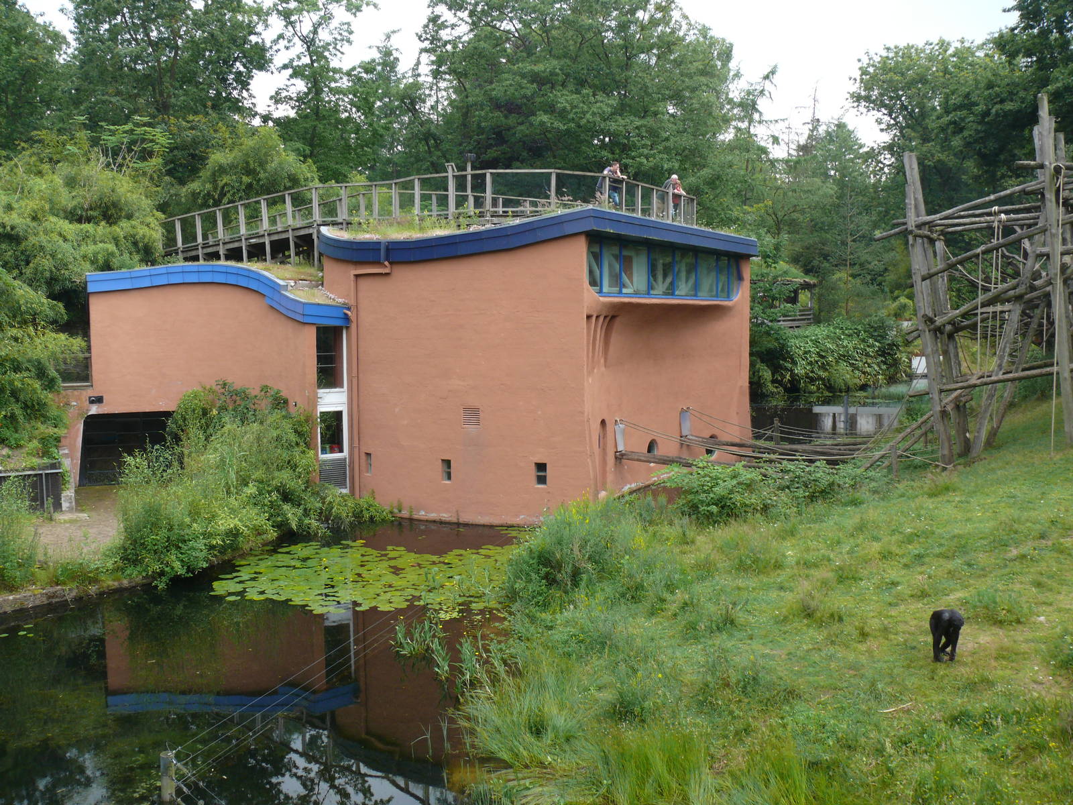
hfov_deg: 52.6
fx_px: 1085
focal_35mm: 35
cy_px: 402
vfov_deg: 40.7
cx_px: 536
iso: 100
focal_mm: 7.4
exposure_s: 1/100
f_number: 4
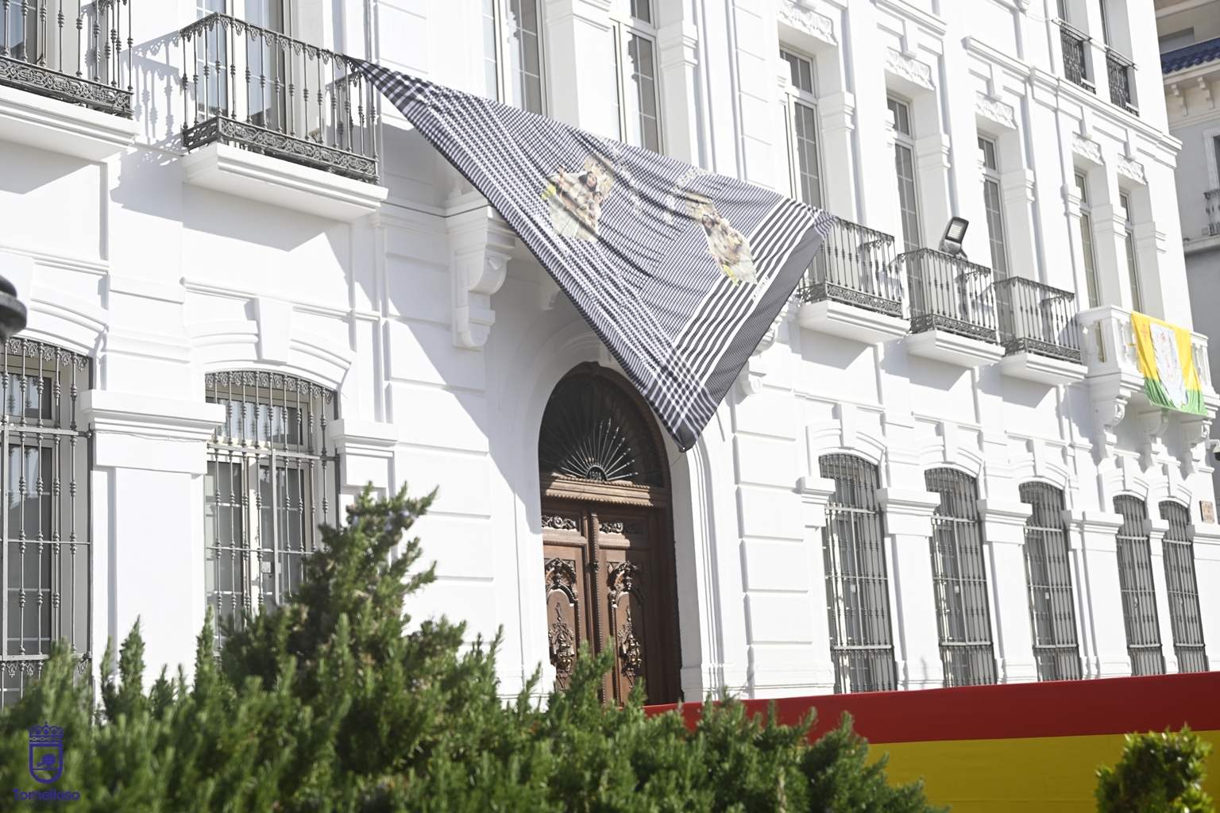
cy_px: 406
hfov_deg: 41.1
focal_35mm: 48
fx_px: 1627
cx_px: 610
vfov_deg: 28.1
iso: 400
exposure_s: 1/1250
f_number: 6.3
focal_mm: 48
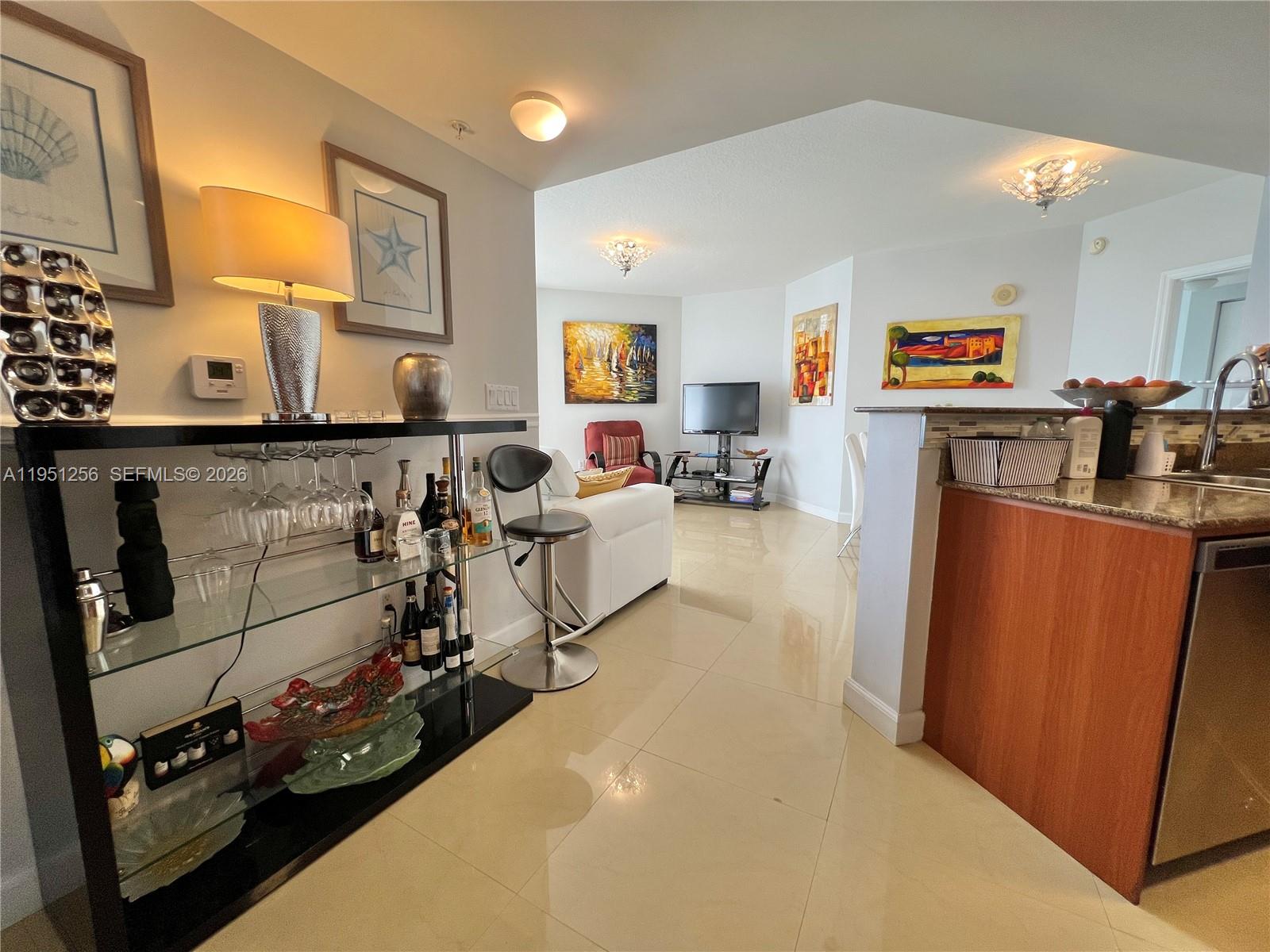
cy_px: 476
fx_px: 477
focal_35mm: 13
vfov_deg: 89.9
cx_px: 635
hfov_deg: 106.2
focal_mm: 1.57
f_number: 1.8
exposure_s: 1/120
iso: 64
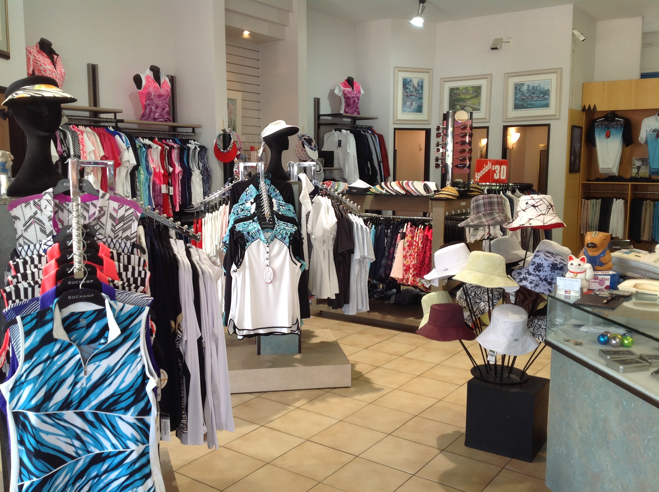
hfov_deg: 52.7
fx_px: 665
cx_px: 330
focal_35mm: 35
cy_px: 246
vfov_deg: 40.6
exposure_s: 1/33
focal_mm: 4.28
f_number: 2.4
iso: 50
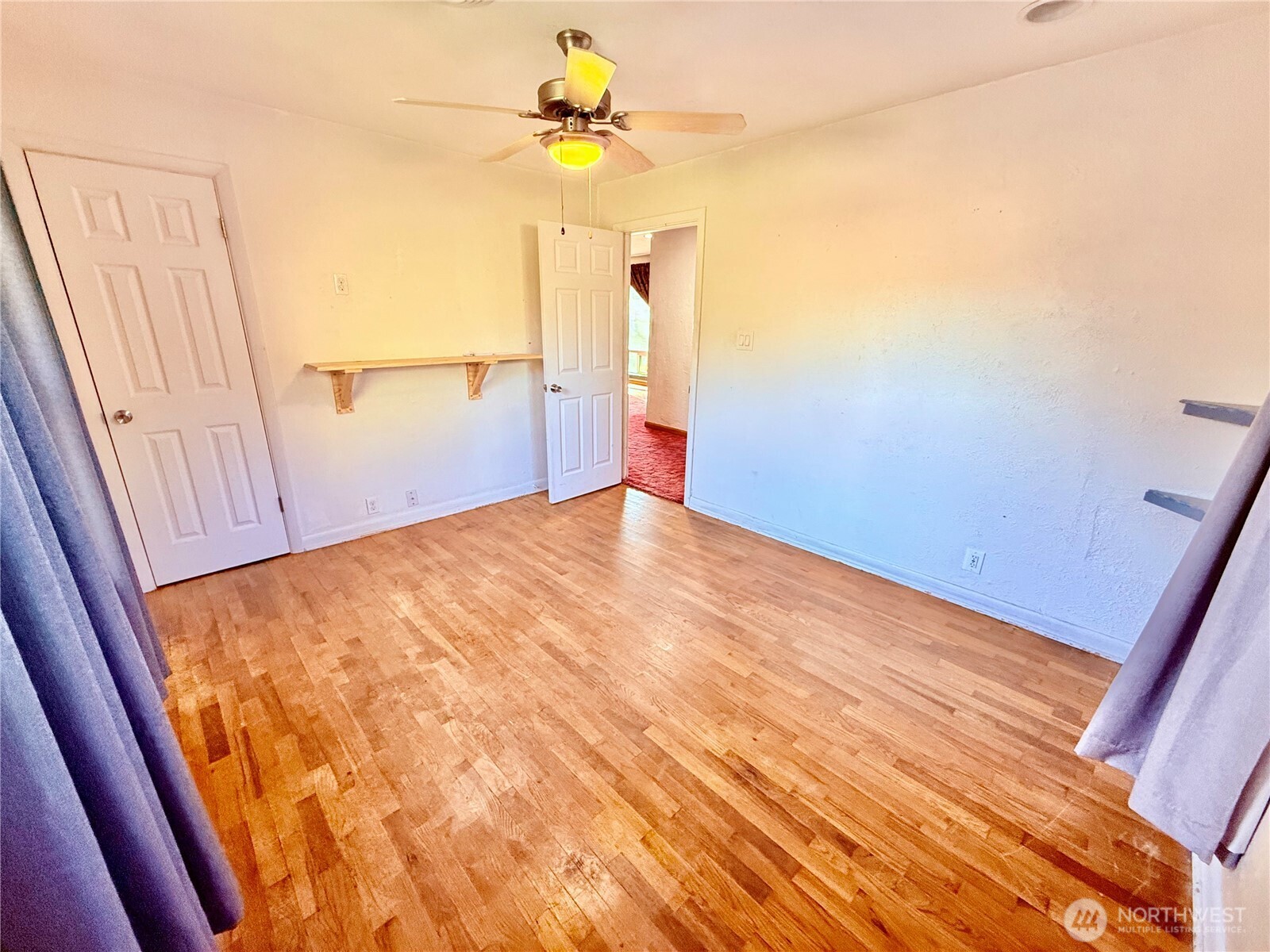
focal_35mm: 14
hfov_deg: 102.1
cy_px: 476
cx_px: 635
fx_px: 514
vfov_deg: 85.7
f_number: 2.2
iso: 320
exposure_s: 1/60
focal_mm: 2.22
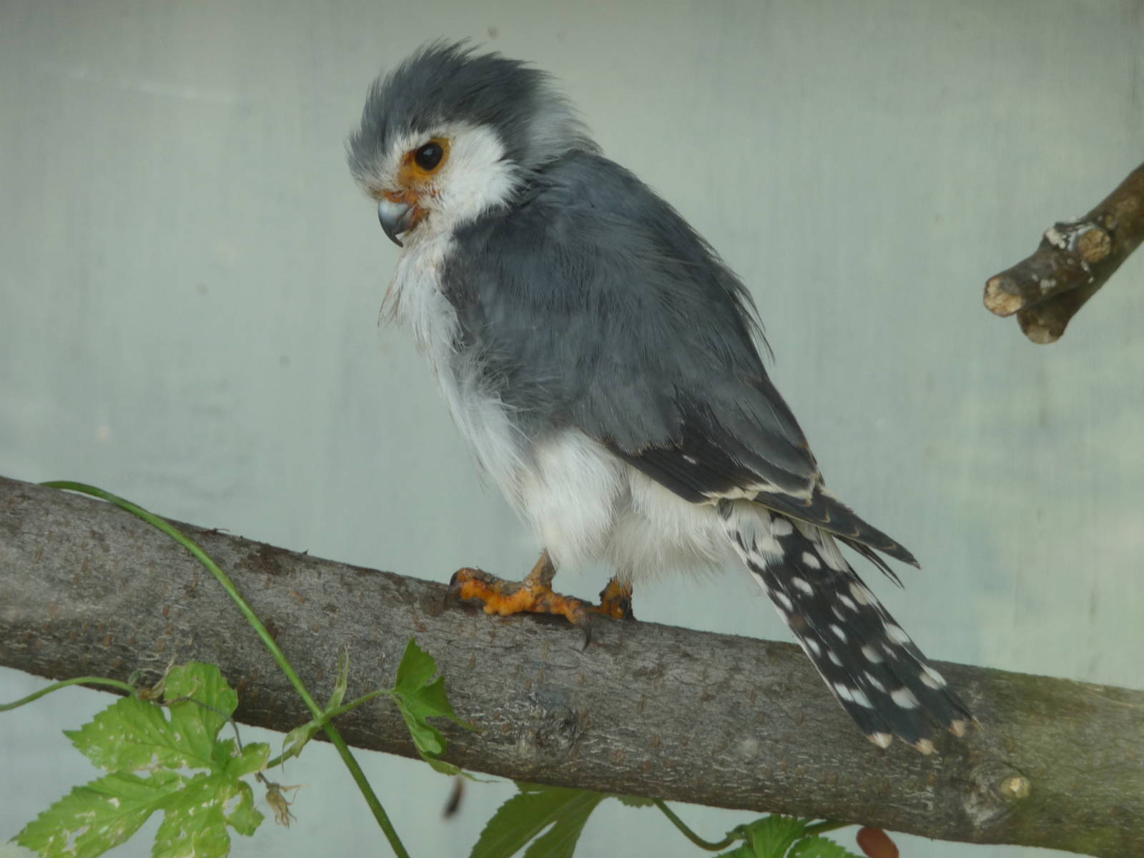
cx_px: 572
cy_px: 429
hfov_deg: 8.3
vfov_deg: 6.2
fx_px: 7865
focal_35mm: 238
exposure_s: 1/100
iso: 100
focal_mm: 40.9
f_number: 4.9
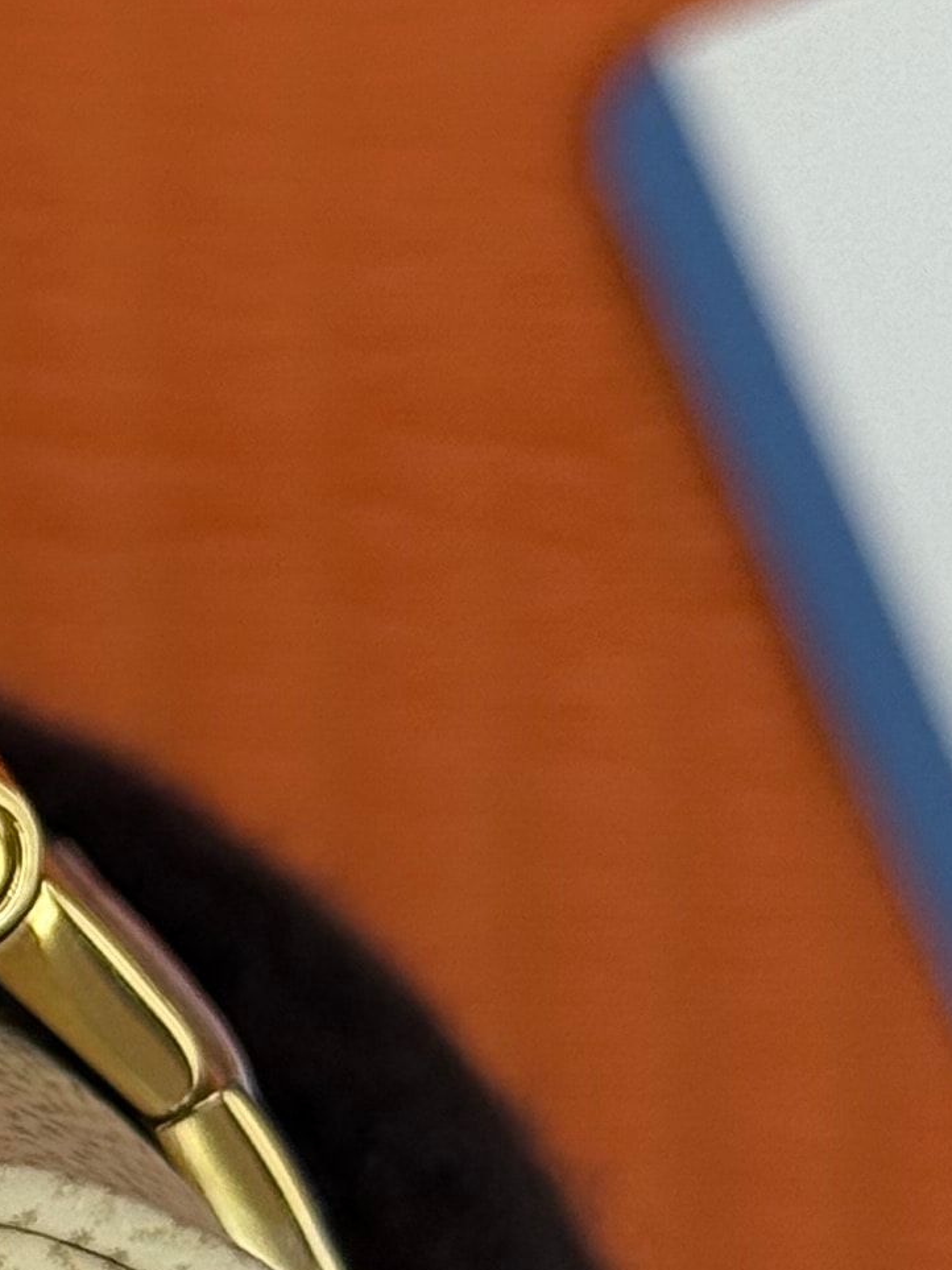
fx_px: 7372
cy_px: 731
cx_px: -754
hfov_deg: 7.2
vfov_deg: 9.8
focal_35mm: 201
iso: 64
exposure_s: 1/975
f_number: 1.78
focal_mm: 6.76
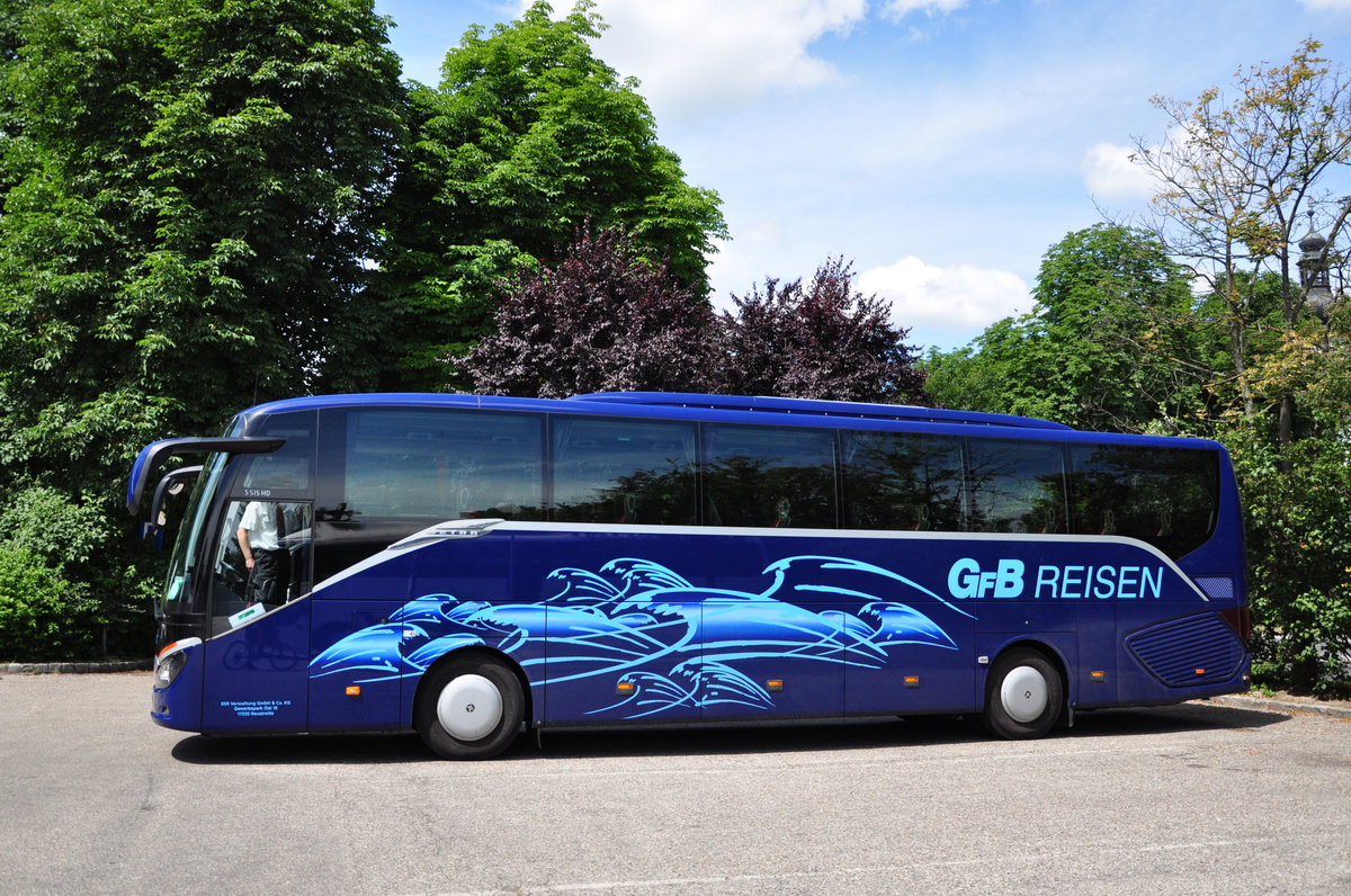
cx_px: 676
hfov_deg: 59.6
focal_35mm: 32
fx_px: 1180
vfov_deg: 41.6
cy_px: 448
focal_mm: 21
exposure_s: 1/2500
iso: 500
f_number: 4
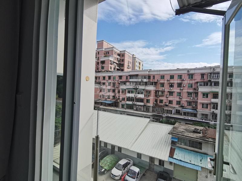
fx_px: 119
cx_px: 121
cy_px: 90
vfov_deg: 74.7
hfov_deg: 91.0
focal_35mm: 17
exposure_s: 1/2155
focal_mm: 1.78
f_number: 2.4
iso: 50
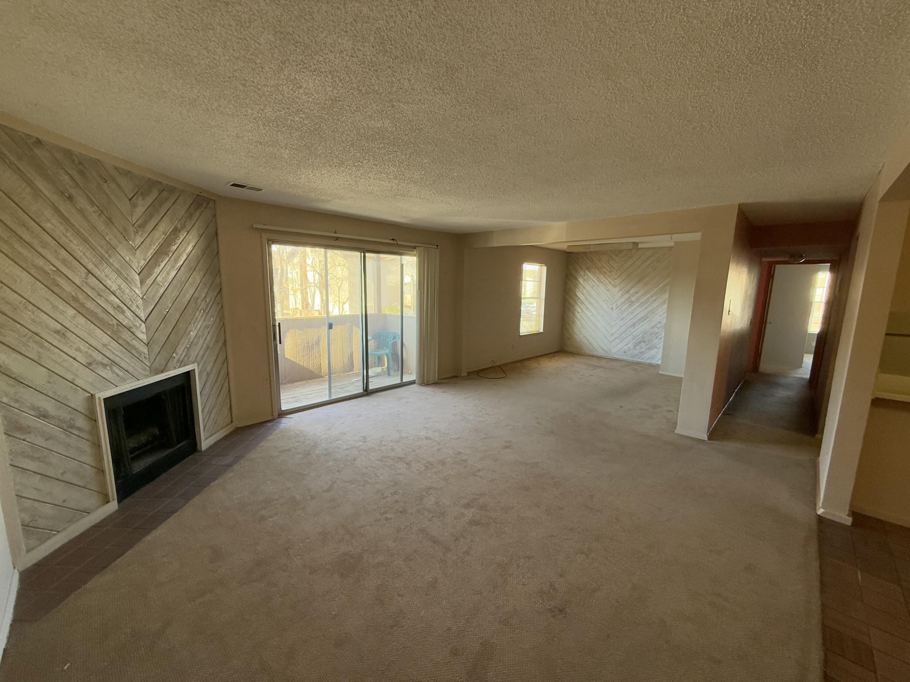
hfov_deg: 102.1
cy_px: 341
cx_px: 455
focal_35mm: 14
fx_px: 368
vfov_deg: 85.7
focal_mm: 2.22
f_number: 2.2
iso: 160
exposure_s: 1/99
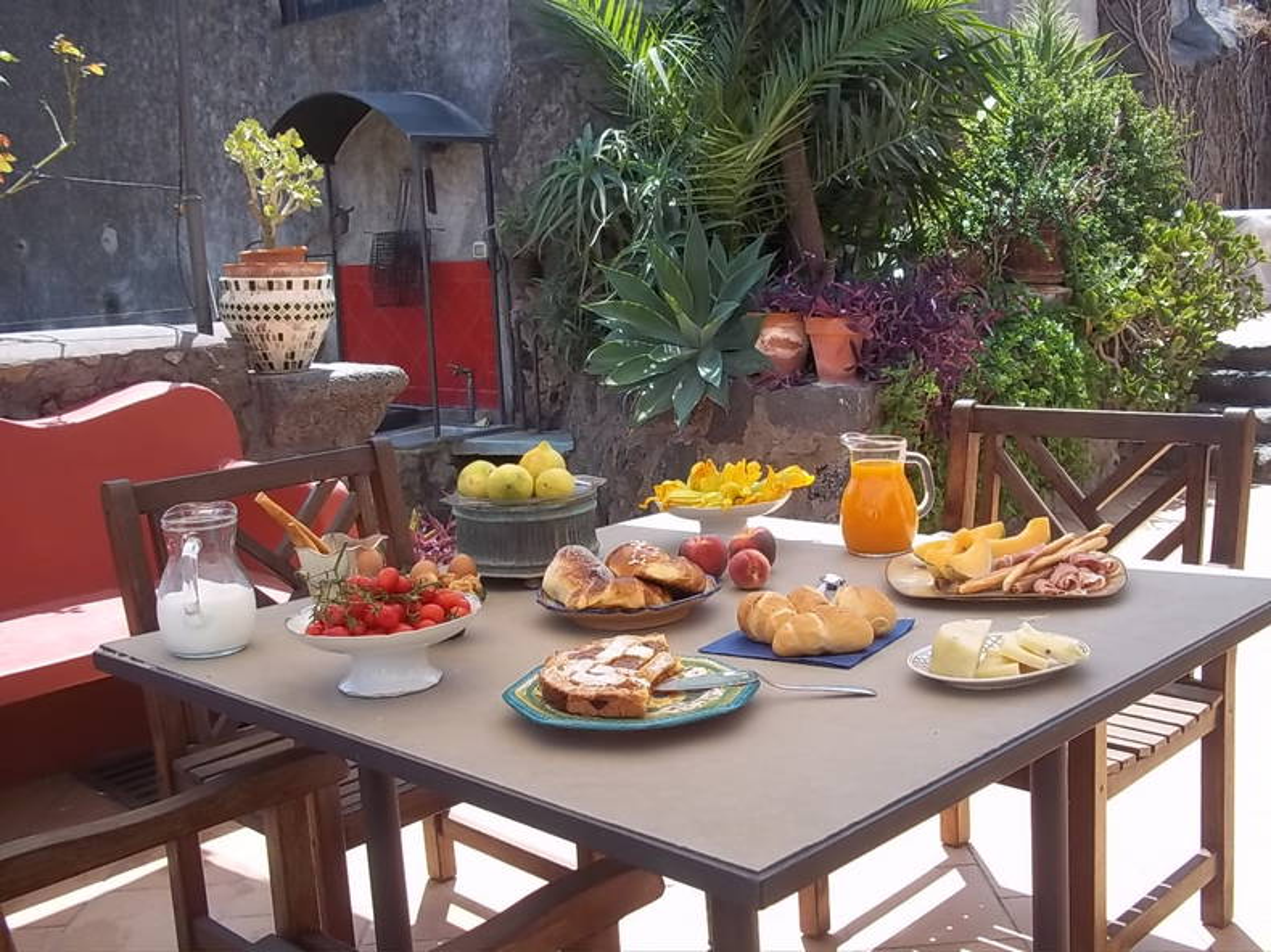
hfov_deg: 51.4
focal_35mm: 36
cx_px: 636
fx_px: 1321
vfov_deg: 39.6
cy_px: 476
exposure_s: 1/400
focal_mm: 6.5
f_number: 3.1
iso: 80
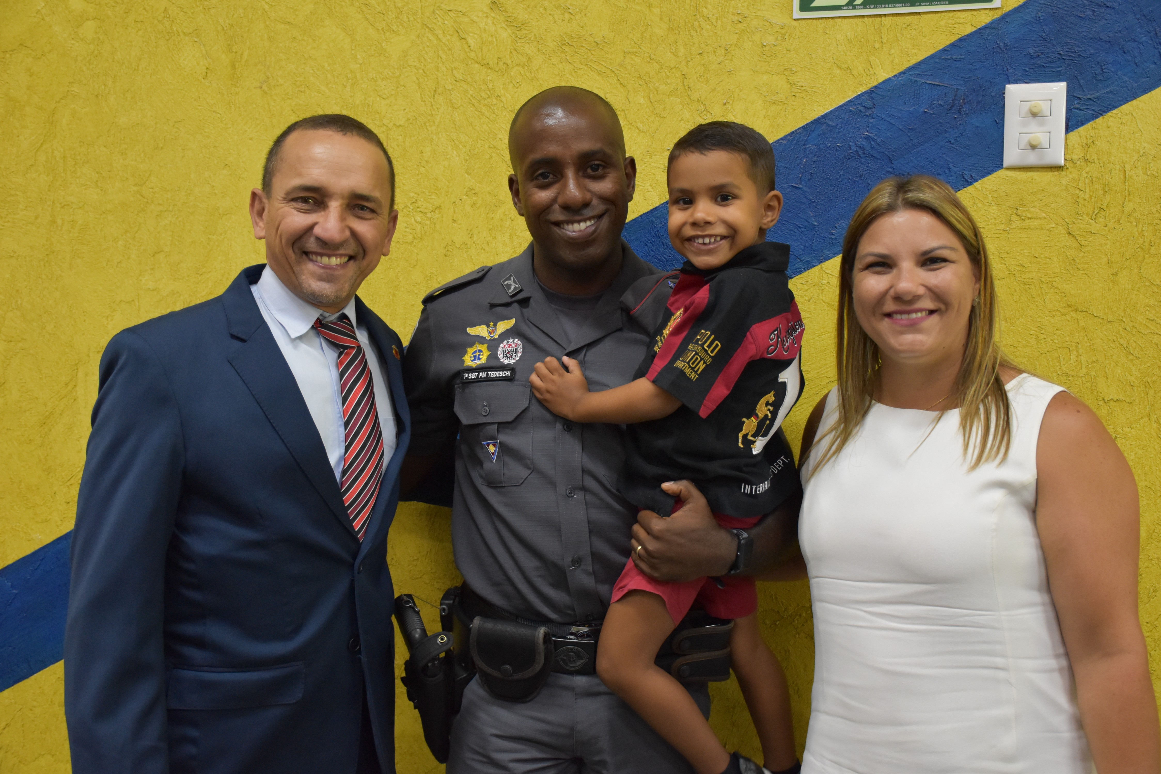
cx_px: 580
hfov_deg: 49.5
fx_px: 1258
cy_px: 387
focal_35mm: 39
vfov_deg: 34.2
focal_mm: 26
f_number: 3.8
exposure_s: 1/60
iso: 2000
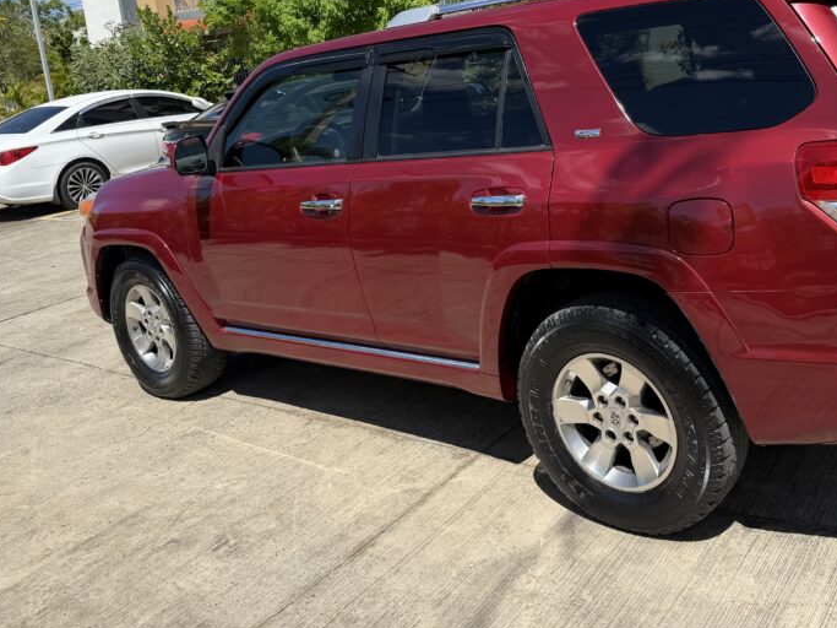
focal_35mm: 36
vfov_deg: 38.8
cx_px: 521
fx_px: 870
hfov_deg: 50.9
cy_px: 172
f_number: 1.78
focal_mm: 6.76
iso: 80
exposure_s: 1/3953
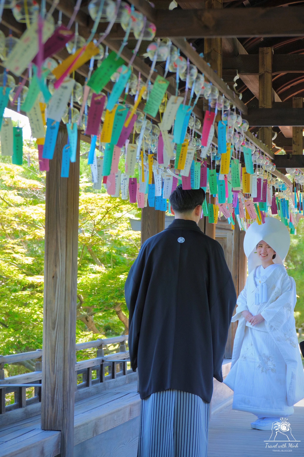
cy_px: 228
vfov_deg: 19.5
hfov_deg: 13.0
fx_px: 1330
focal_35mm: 105
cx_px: 152
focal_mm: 70
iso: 800
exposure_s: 1/210
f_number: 4.5
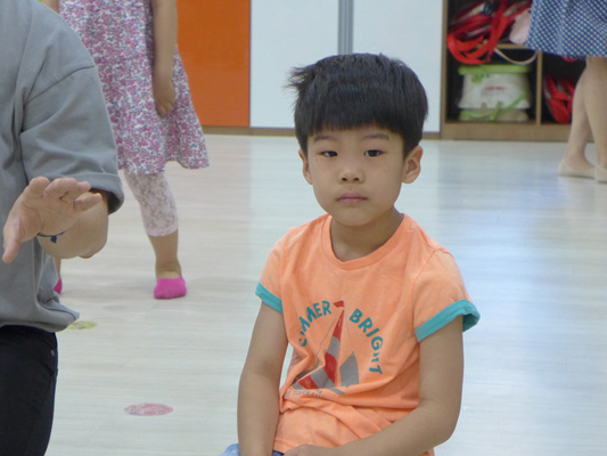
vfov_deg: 13.7
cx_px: 296
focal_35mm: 108
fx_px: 1894
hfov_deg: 18.2
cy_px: 195
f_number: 2.3
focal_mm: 17.7
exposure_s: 1/250
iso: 640
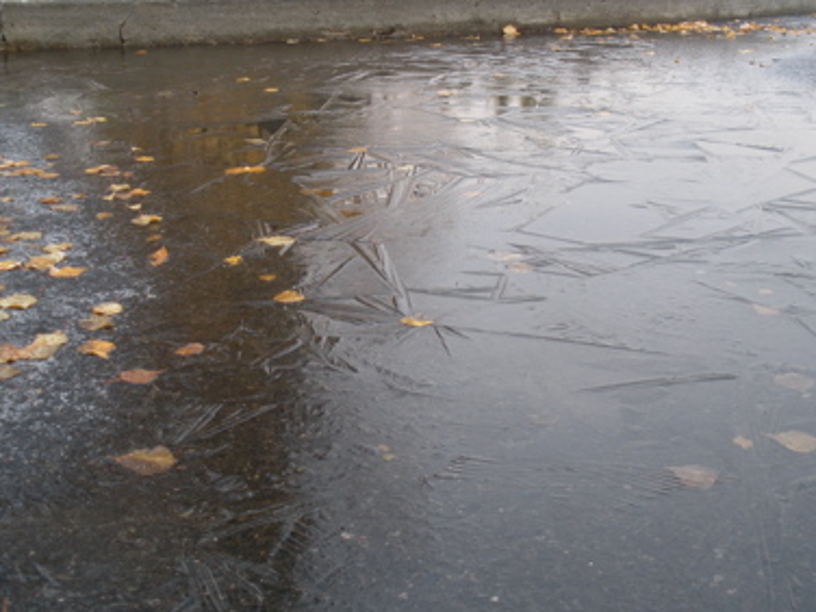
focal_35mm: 45
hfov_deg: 42.0
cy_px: 276
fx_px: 1061
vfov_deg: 32.2
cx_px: 456
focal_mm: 6.3
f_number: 3.5
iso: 102
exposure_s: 1/59.8
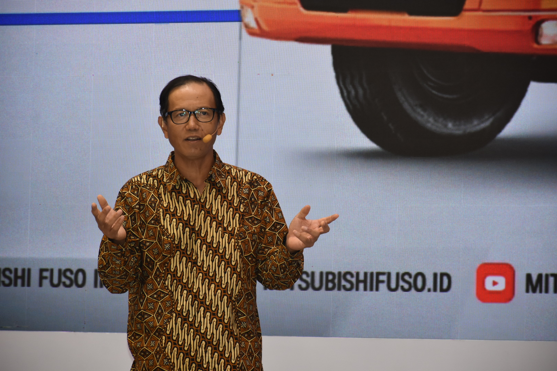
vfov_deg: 6.5
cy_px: 186
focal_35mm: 210
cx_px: 278
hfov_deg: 9.8
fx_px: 3249
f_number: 5.6
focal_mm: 140
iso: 640
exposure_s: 1/60
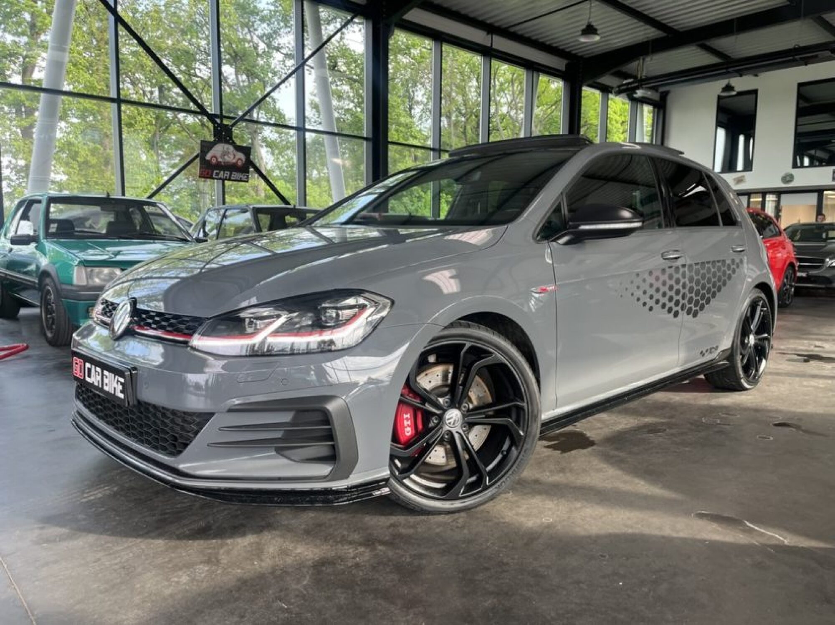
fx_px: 627
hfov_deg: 67.3
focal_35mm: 26
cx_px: 418
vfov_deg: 53.0
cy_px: 312
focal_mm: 5.1
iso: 64
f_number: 1.6
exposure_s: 1/137
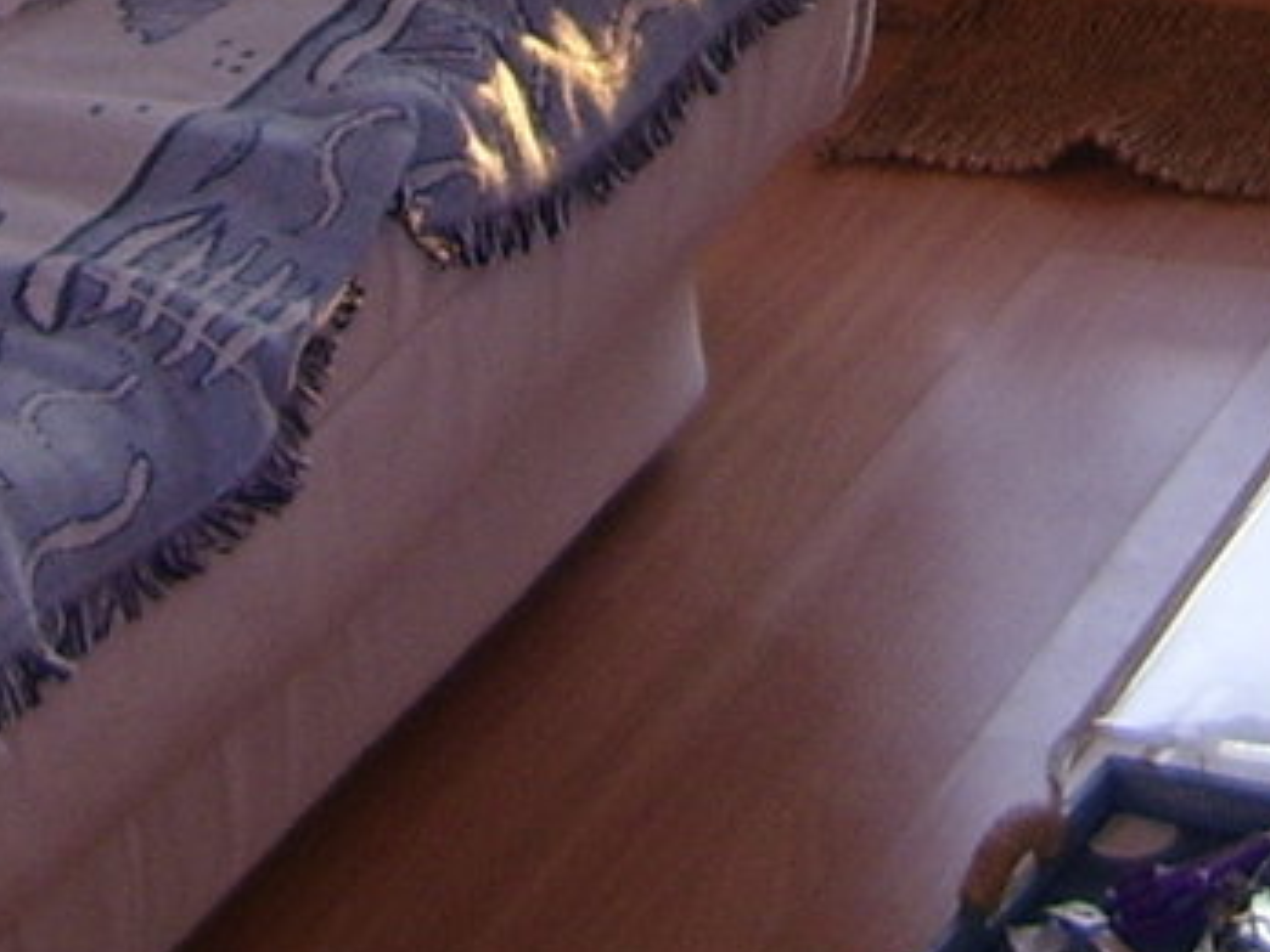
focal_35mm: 161
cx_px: 1146
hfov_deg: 12.2
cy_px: -981
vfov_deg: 8.7
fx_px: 5907
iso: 50
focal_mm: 5.95
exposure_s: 1/30
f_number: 2.8
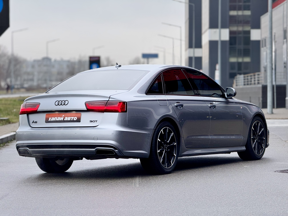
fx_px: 998
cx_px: 144
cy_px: 108
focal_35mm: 120
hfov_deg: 16.4
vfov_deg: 12.3
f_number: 2.8
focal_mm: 15.66
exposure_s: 1/99
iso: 80
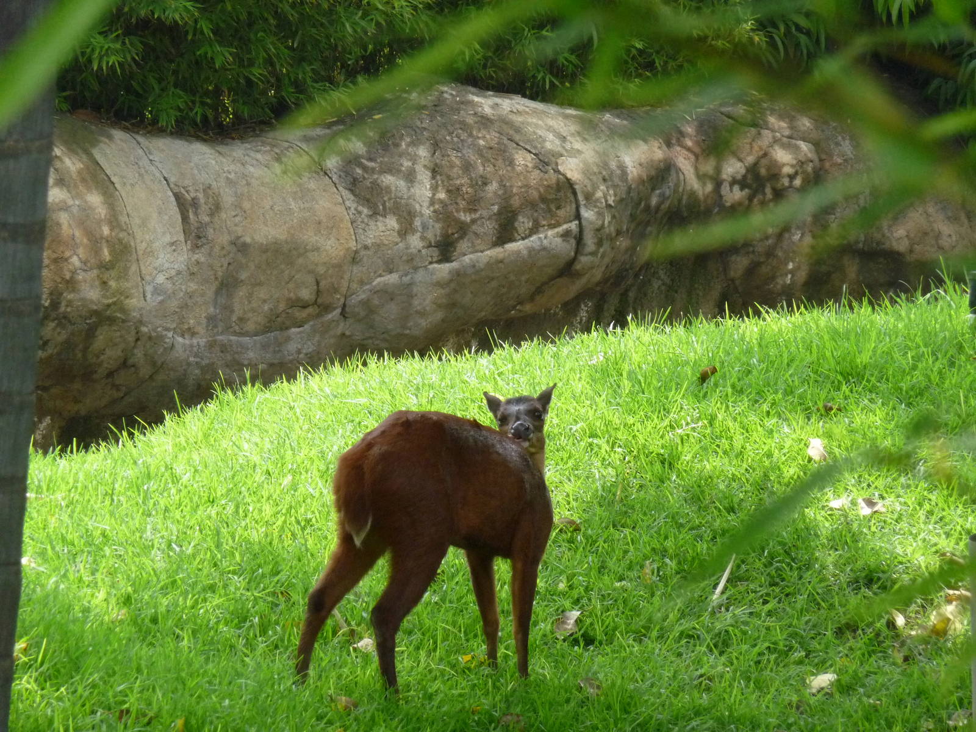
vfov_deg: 7.0
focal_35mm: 212
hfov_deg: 9.3
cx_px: 488
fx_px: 5977
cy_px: 366
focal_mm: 36.4
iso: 400
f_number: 4.8
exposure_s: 1/400
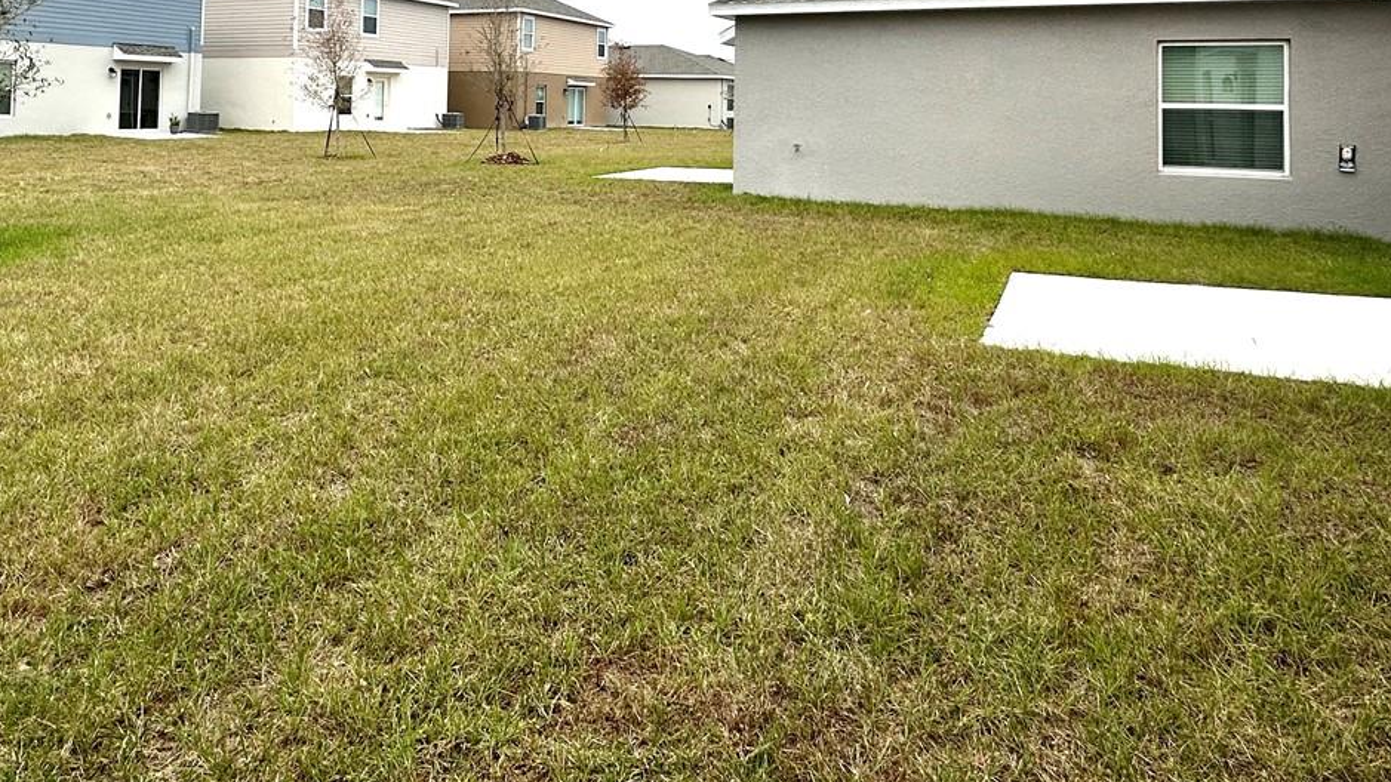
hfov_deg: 71.6
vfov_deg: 40.7
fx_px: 959
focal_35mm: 26
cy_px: 65
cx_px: 613
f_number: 2.2
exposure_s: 1/1006
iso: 50
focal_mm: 2.22
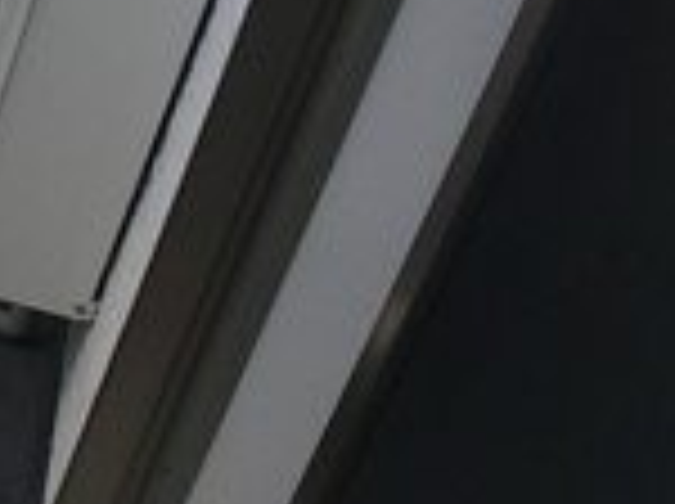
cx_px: -1026
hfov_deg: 10.6
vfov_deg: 9.5
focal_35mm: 155
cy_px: 342
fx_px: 3018
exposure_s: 1/506
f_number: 2.2
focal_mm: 4.15
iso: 25
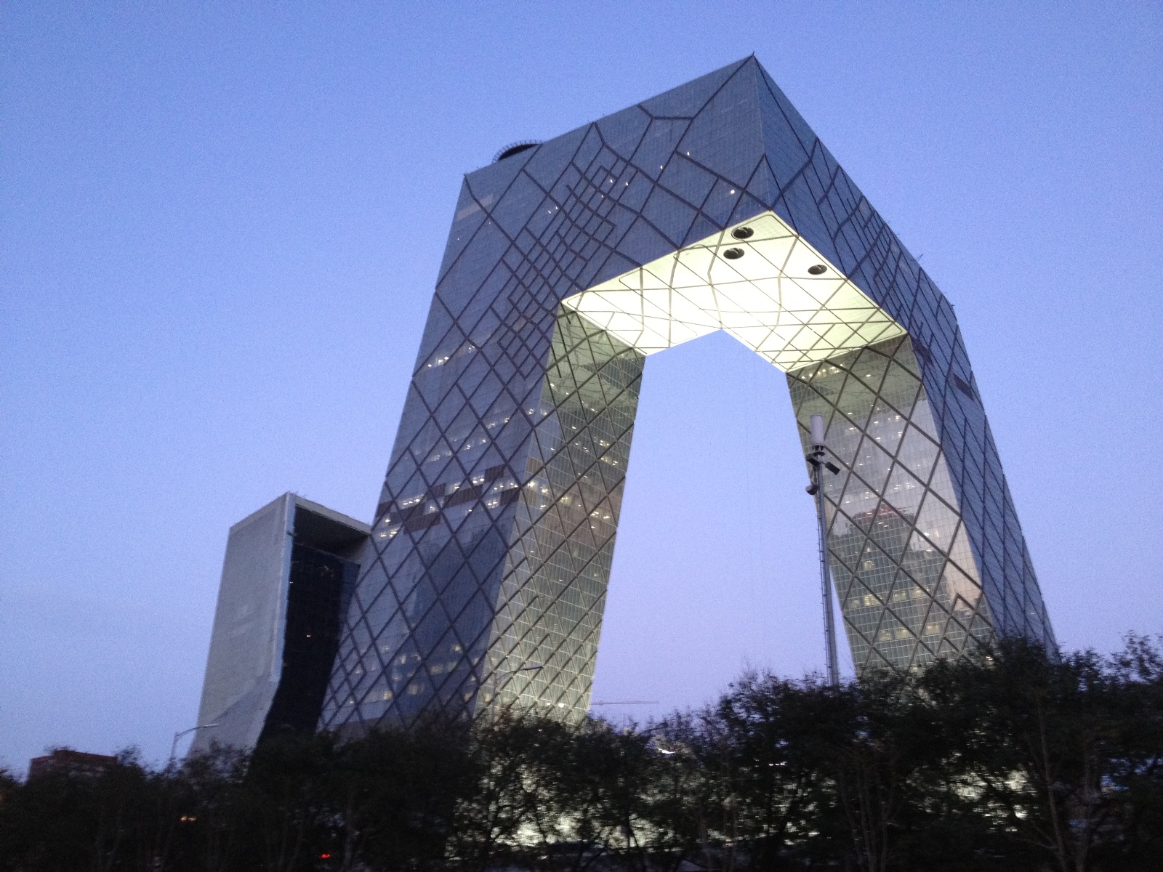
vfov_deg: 40.7
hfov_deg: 52.6
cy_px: 436
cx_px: 582
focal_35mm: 35
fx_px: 1176
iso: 200
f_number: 2.4
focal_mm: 4.28
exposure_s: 1/20
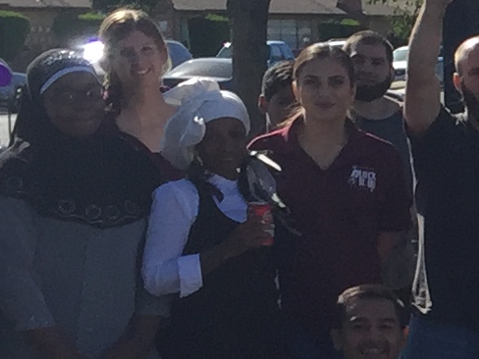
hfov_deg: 8.8
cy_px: 322
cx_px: 1322
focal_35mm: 194
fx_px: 2684
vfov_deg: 7.6
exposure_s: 1/1647
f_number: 2.2
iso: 32
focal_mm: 4.15
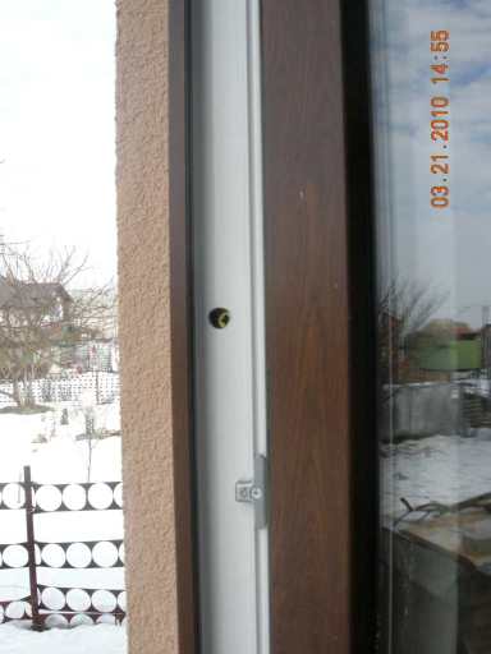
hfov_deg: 40.7
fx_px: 662
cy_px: 327
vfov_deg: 52.6
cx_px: 246
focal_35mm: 35
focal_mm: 7.5
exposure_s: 1/59.3
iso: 76
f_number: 7.6
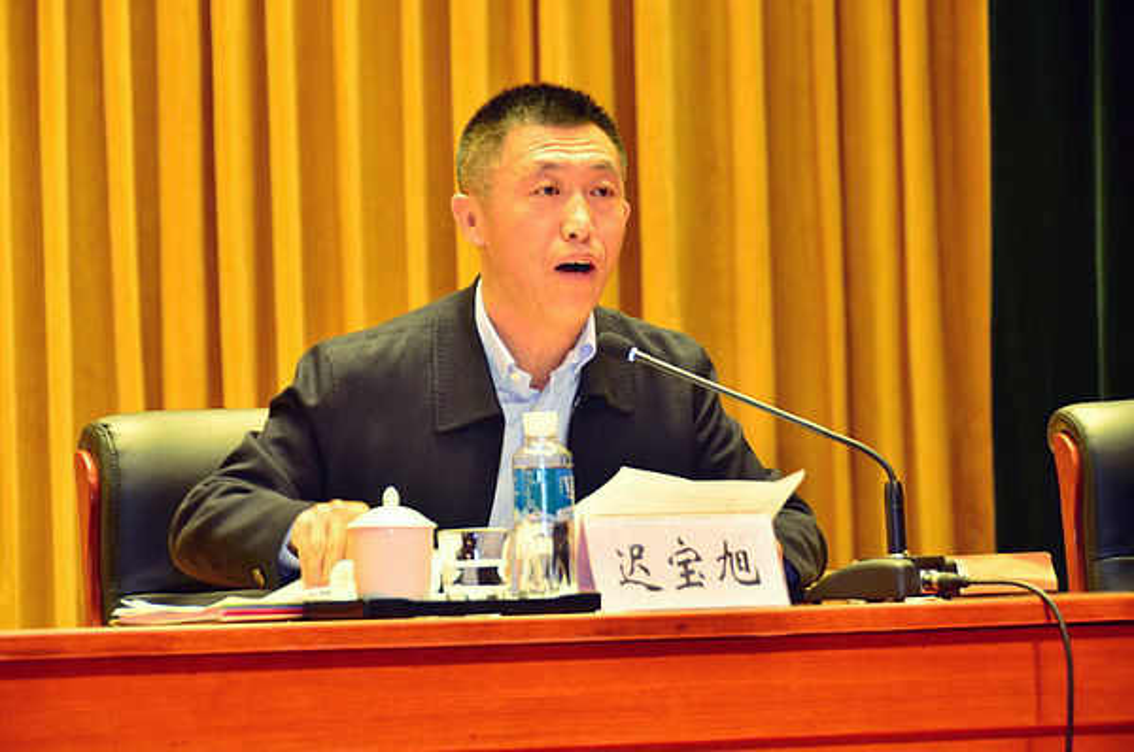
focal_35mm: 135
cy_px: 376
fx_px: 4246
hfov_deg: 15.2
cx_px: 567
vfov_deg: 10.1
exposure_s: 1/25
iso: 320
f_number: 5.3
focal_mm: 90
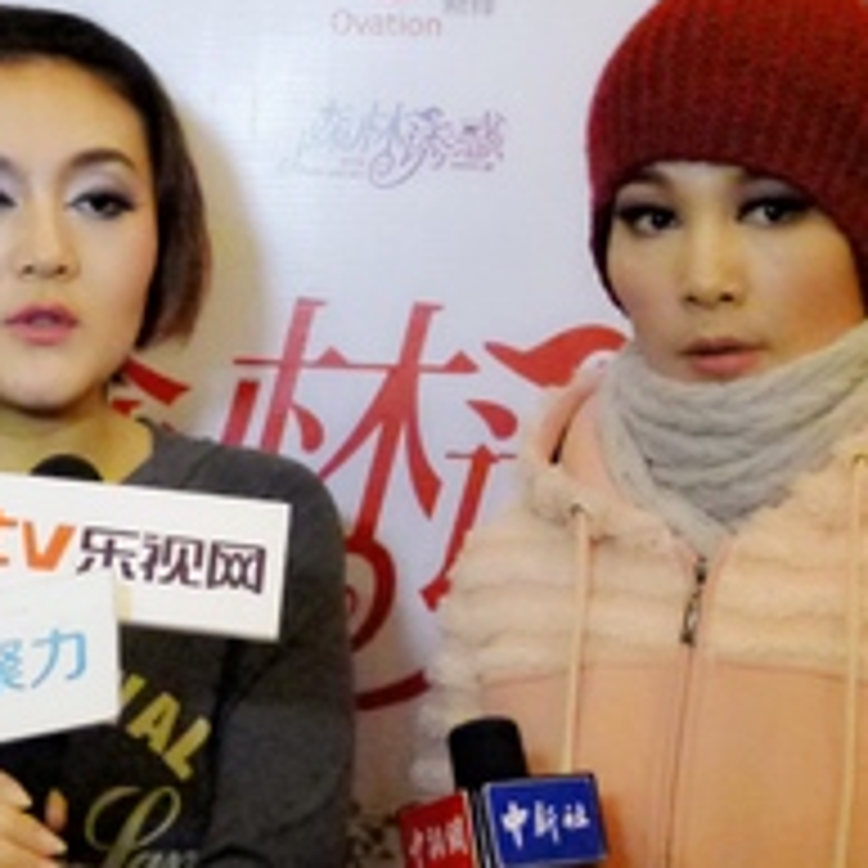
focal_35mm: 88
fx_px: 2496
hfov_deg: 19.5
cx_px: 157
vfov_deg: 19.7
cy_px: 499
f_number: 2.5
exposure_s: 1/80
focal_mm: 7.9
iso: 1600
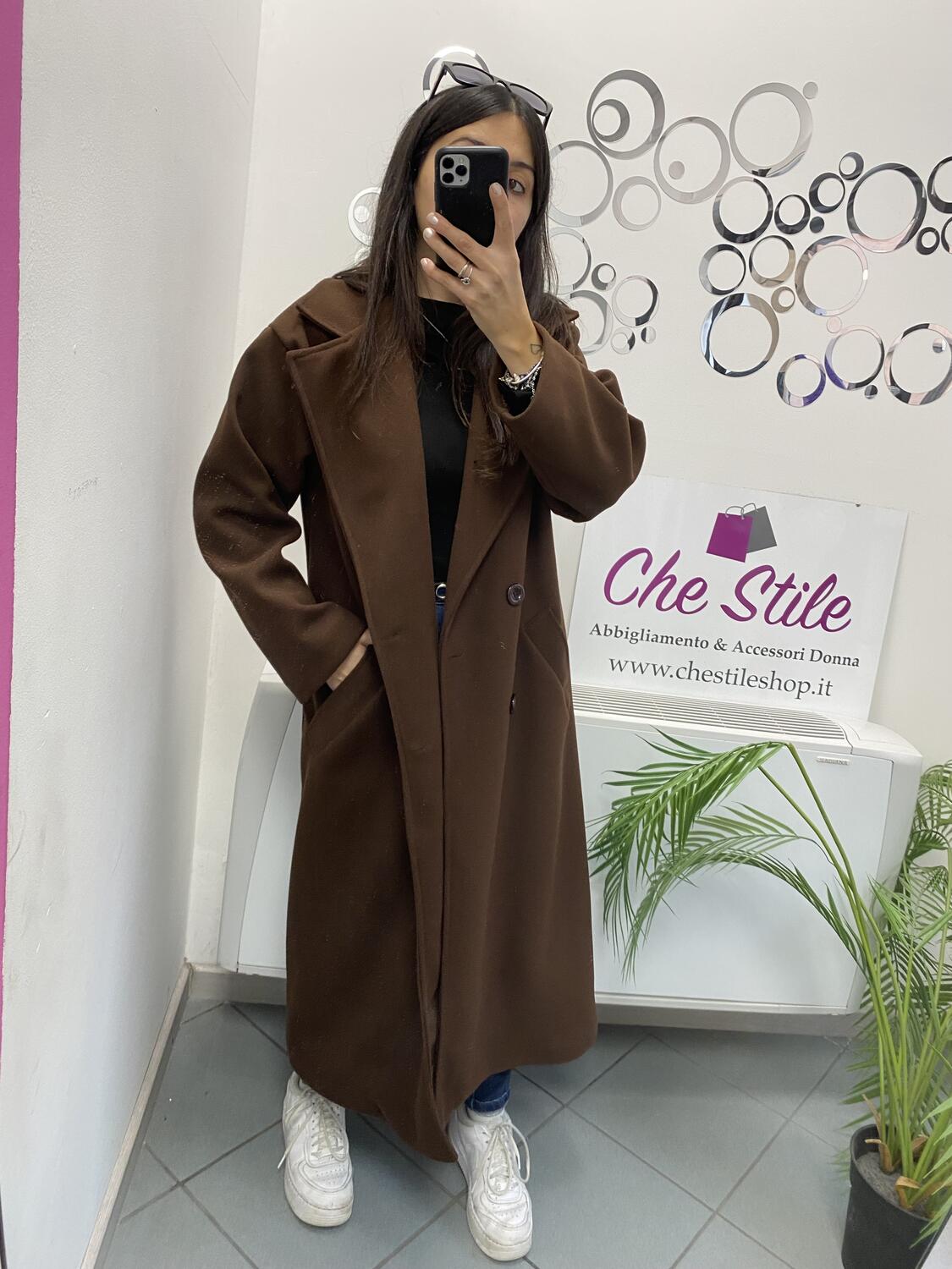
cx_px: 476
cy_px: 634
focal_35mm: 26
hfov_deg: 53.1
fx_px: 953
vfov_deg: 67.3
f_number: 1.8
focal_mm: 4.25
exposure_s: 1/50
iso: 100
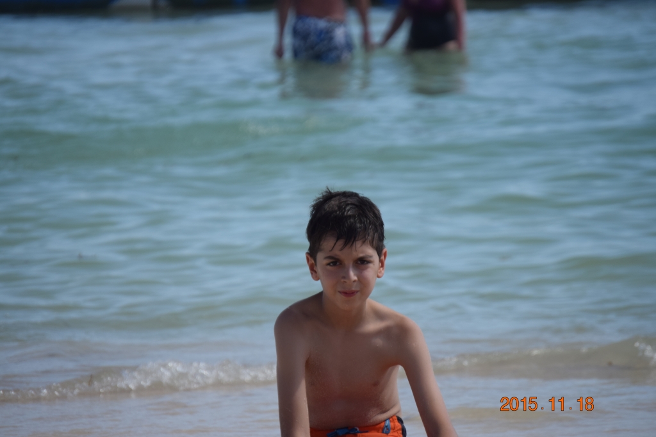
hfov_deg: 6.9
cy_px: 218
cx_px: 328
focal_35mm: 300
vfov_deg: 4.6
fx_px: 5465
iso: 400
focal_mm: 200
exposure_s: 1/1000
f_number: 5.6
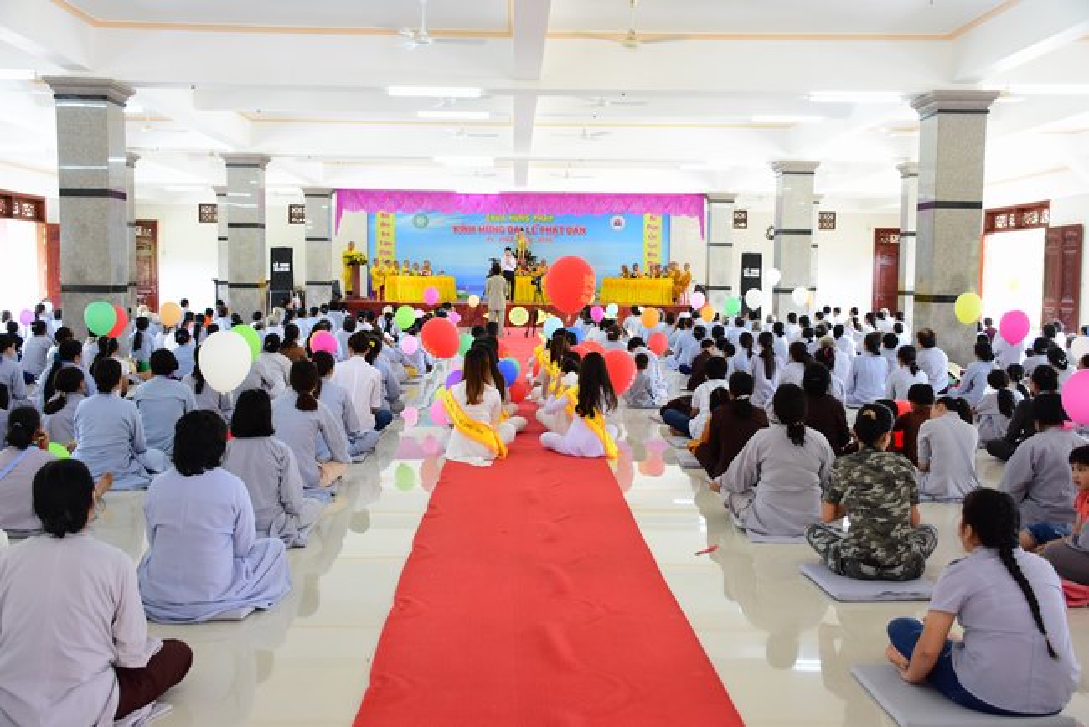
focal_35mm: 36
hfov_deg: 53.1
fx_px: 1089
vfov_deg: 36.9
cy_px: 364
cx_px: 544
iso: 1000
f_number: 3.8
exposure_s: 1/60
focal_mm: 24
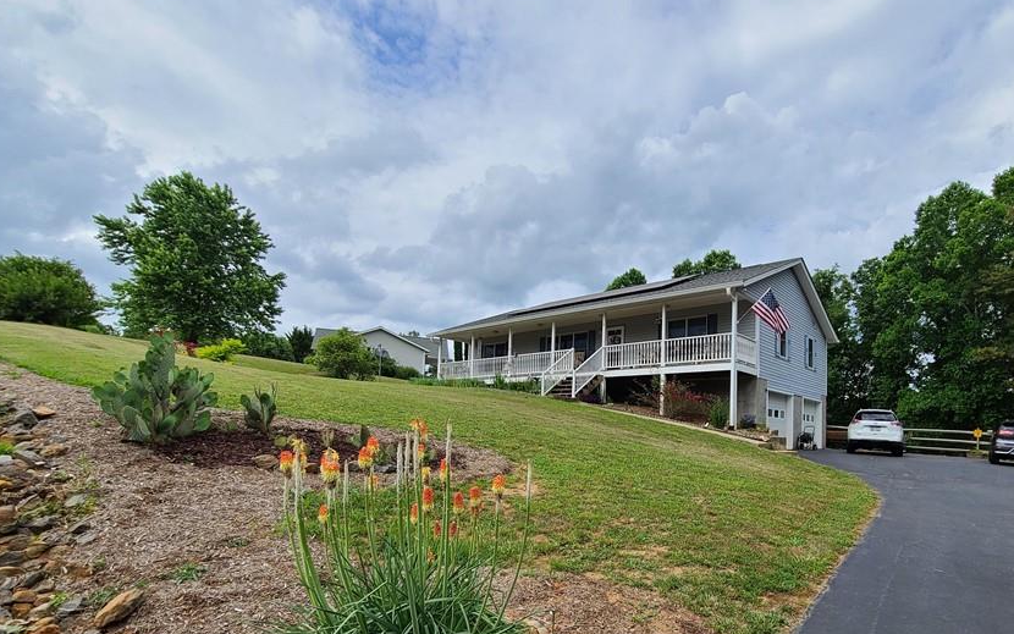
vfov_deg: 66.6
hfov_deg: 93.5
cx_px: 594
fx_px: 470
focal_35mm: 17
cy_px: 410
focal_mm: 2.2
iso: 50
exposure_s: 1/1353
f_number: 2.2
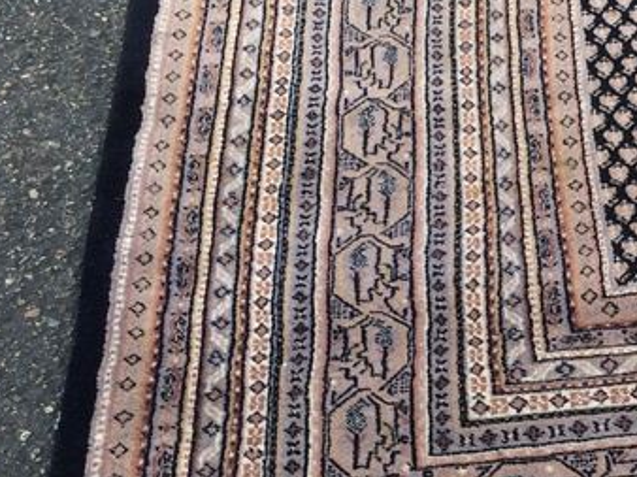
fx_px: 1471
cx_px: 763
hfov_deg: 22.5
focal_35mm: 80
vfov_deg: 18.3
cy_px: 331
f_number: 2.2
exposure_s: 1/622
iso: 32
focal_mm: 4.12
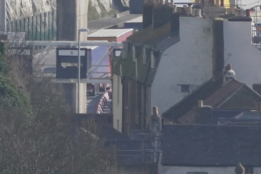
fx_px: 23789
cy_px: 216
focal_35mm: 3282
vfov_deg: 0.4
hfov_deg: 0.6
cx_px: 635
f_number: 10
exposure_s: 1/2000
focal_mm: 500
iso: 1250
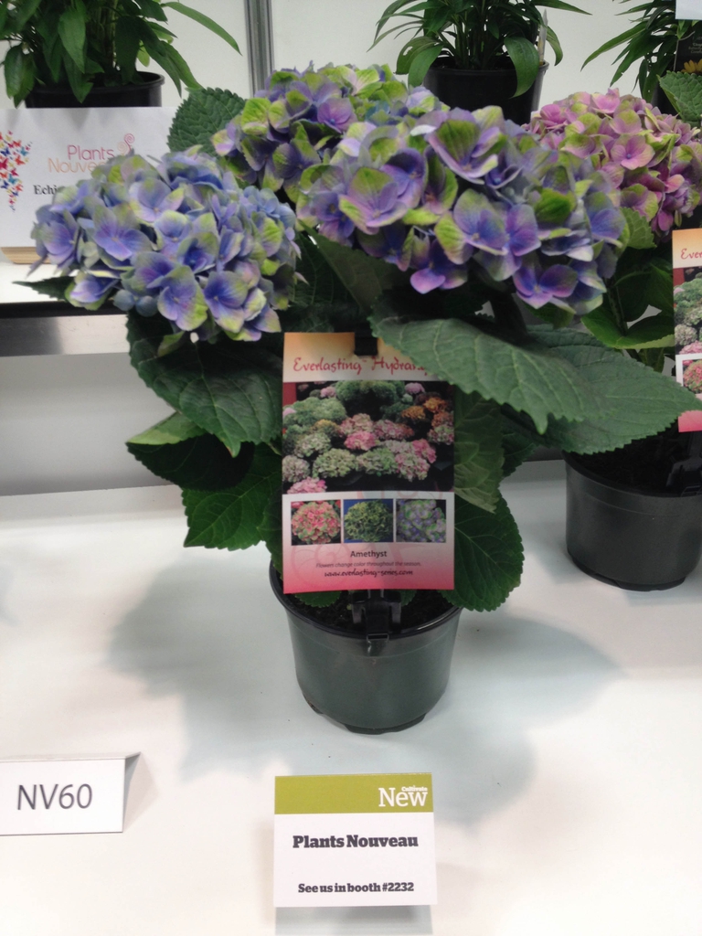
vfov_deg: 52.6
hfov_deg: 40.7
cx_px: 351
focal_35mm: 35
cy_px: 468
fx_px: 946
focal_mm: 4.28
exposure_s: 1/20
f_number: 2.4
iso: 50
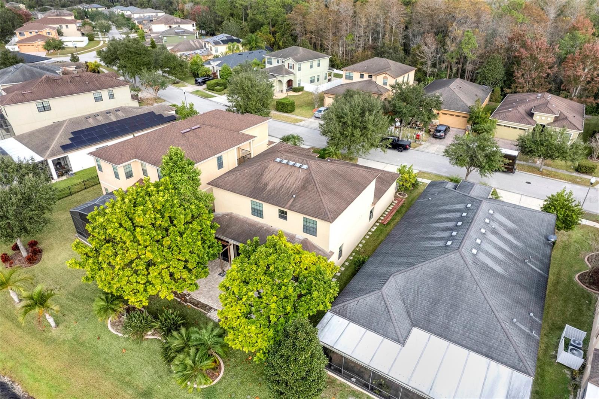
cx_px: 300
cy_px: 200
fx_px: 366
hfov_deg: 78.6
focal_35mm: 22
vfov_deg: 57.2
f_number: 2.8
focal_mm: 8.38
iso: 150
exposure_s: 1/180
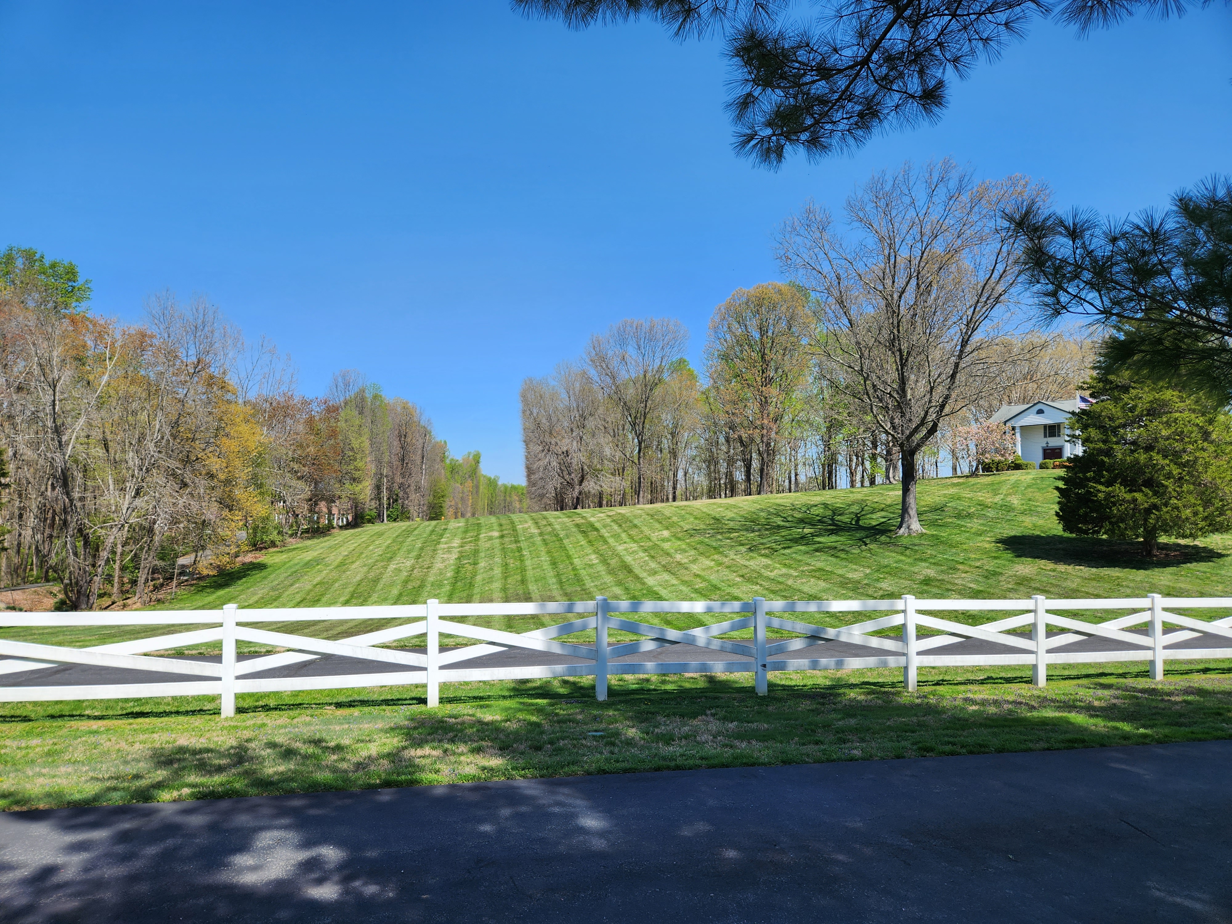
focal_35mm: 23
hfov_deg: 73.9
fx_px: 819
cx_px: 616
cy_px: 462
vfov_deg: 58.9
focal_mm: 5.4
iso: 20
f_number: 1.8
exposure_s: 1/1414
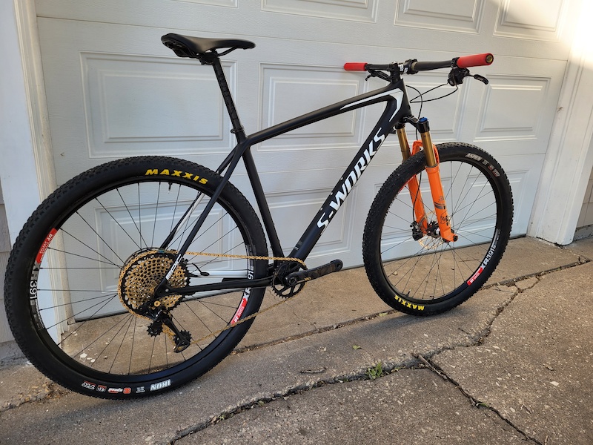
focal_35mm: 26
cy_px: 222
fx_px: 445
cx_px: 296
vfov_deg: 53.1
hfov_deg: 67.3
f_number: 1.8
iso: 40
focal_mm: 5.4
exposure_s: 1/119
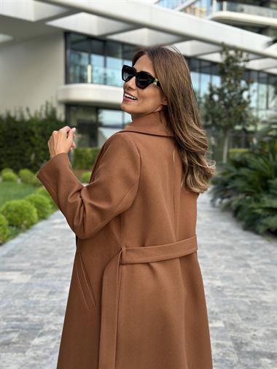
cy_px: 184
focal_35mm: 48
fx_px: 512
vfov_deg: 39.6
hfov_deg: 30.3
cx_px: 138
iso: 80
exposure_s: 1/202
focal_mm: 6.86
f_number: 1.78
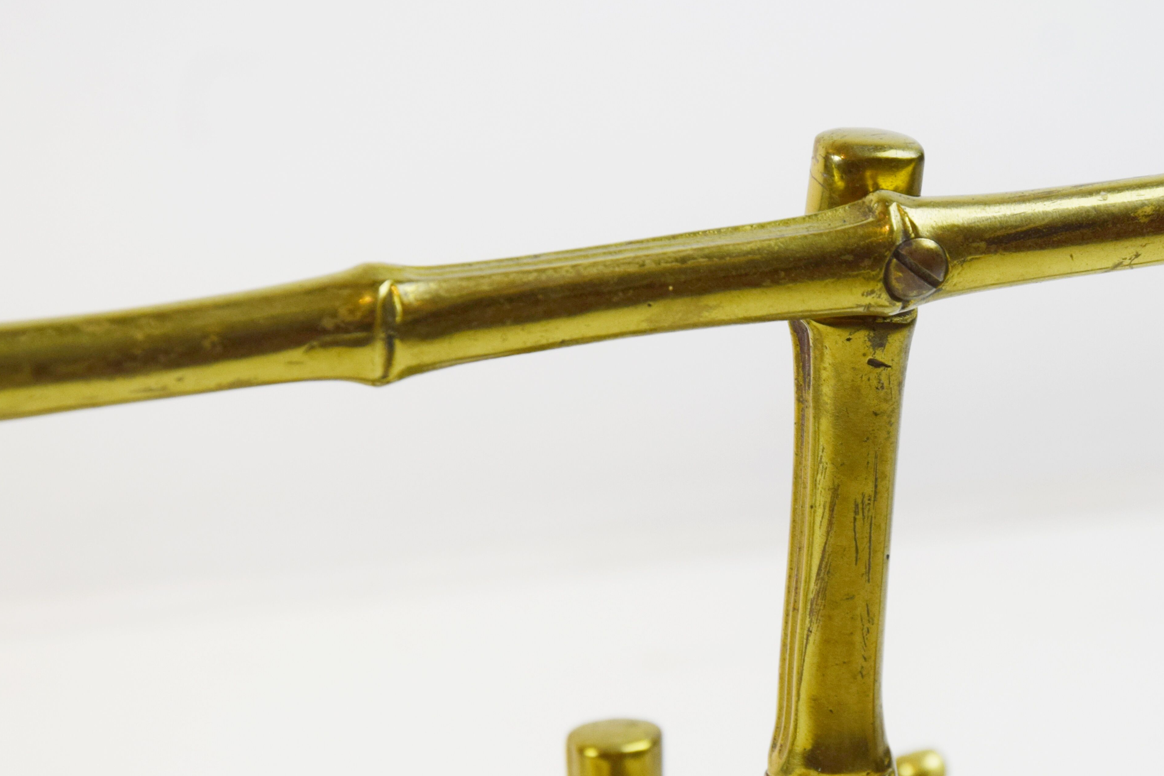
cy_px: 438
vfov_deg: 6.8
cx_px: 908
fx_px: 6492
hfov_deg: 10.2
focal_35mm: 201
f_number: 7.1
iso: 400
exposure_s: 1/200
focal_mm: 85
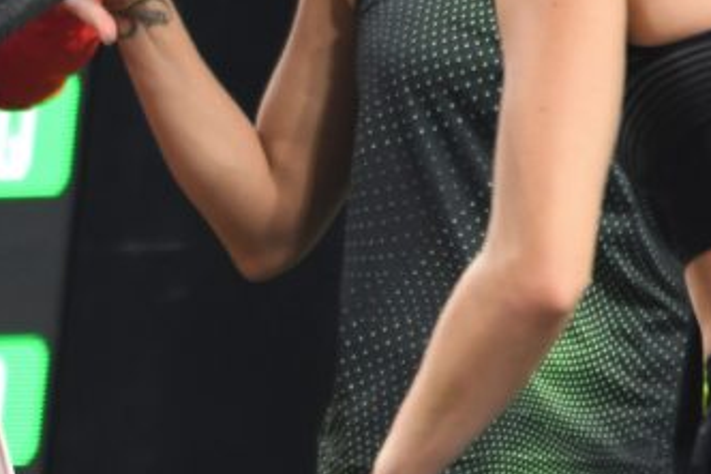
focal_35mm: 2441
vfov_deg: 0.6
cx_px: -311
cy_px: 152
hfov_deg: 0.8
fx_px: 48184
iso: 1250
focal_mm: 400
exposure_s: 1/200
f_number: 5.6
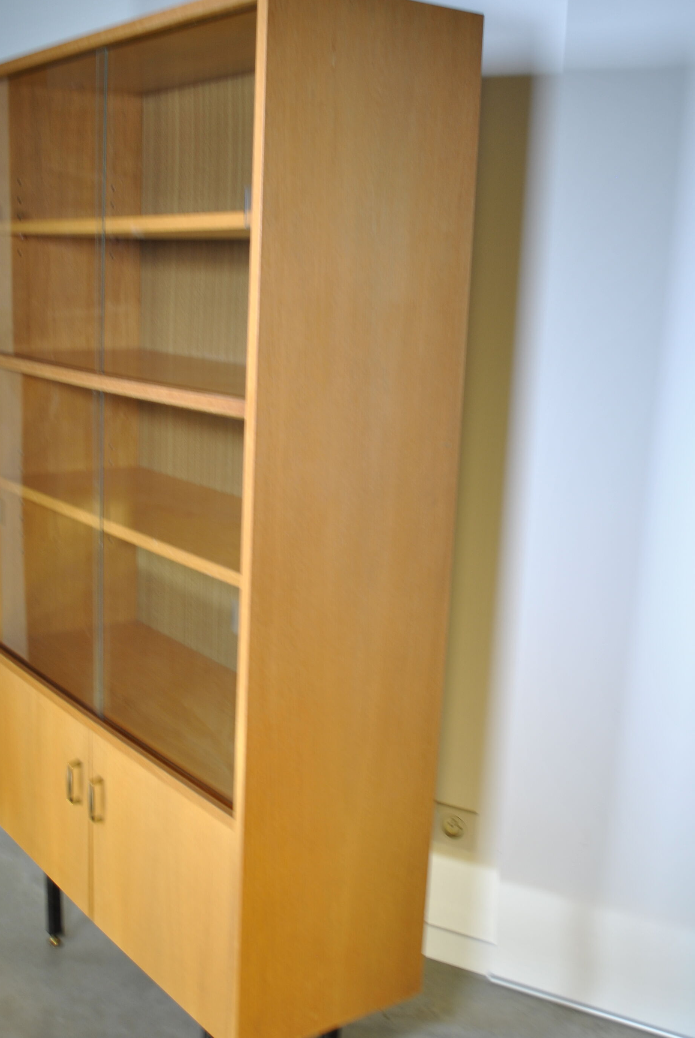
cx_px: 259
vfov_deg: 46.4
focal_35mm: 42
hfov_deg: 31.8
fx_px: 1213
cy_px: 520
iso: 100
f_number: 3.8
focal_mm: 20
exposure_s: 1/20
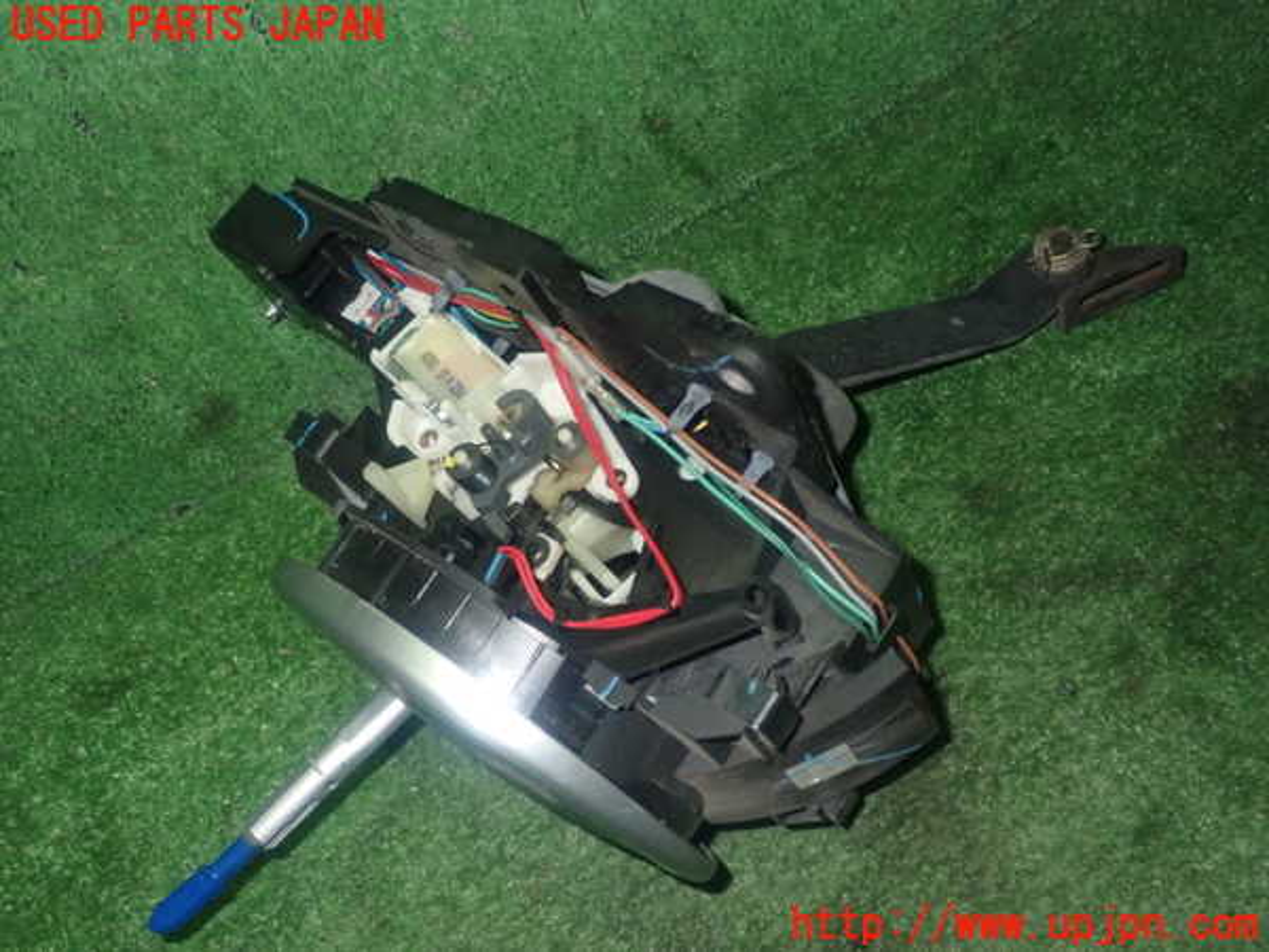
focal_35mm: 36
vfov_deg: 39.7
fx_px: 1320
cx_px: 634
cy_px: 476
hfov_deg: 51.4
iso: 800
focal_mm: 6.37
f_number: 7.1
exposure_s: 1/40
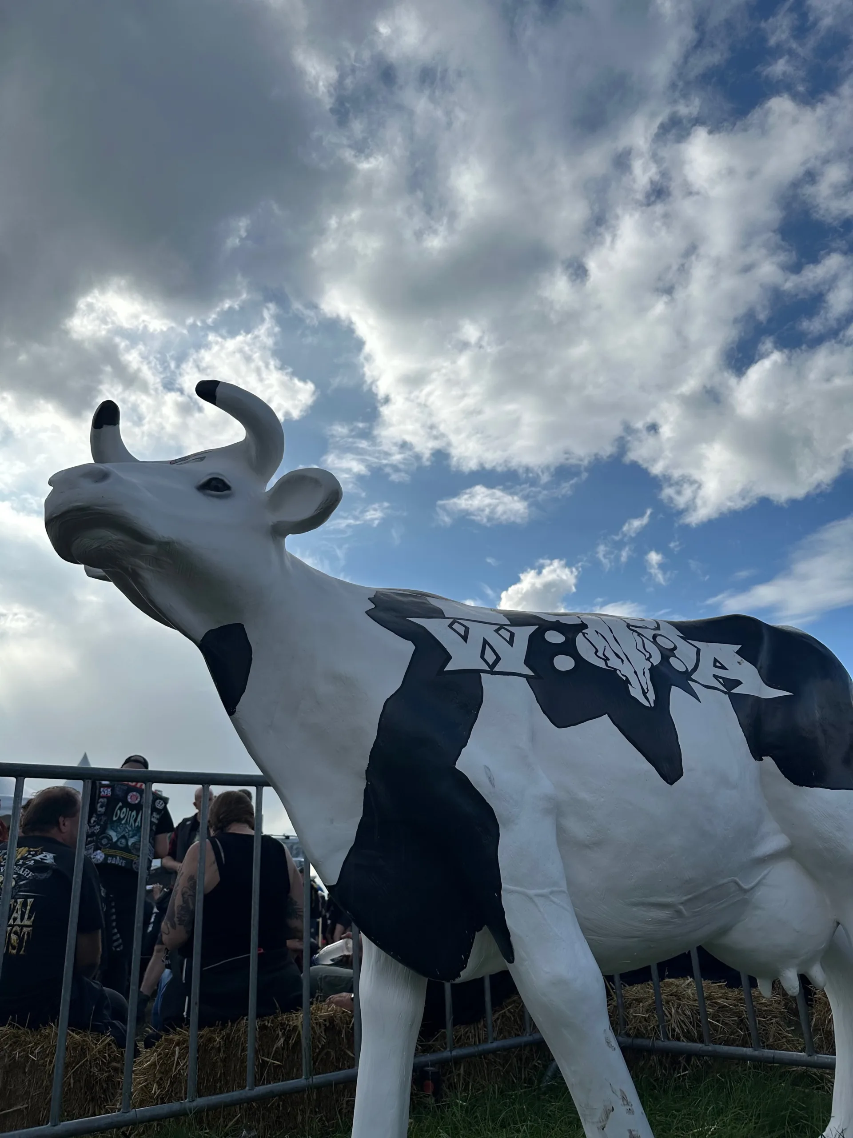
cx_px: 426
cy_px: 569
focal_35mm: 24
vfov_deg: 71.6
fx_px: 789
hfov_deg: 56.8
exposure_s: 1/9709
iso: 80
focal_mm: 6.86
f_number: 1.78
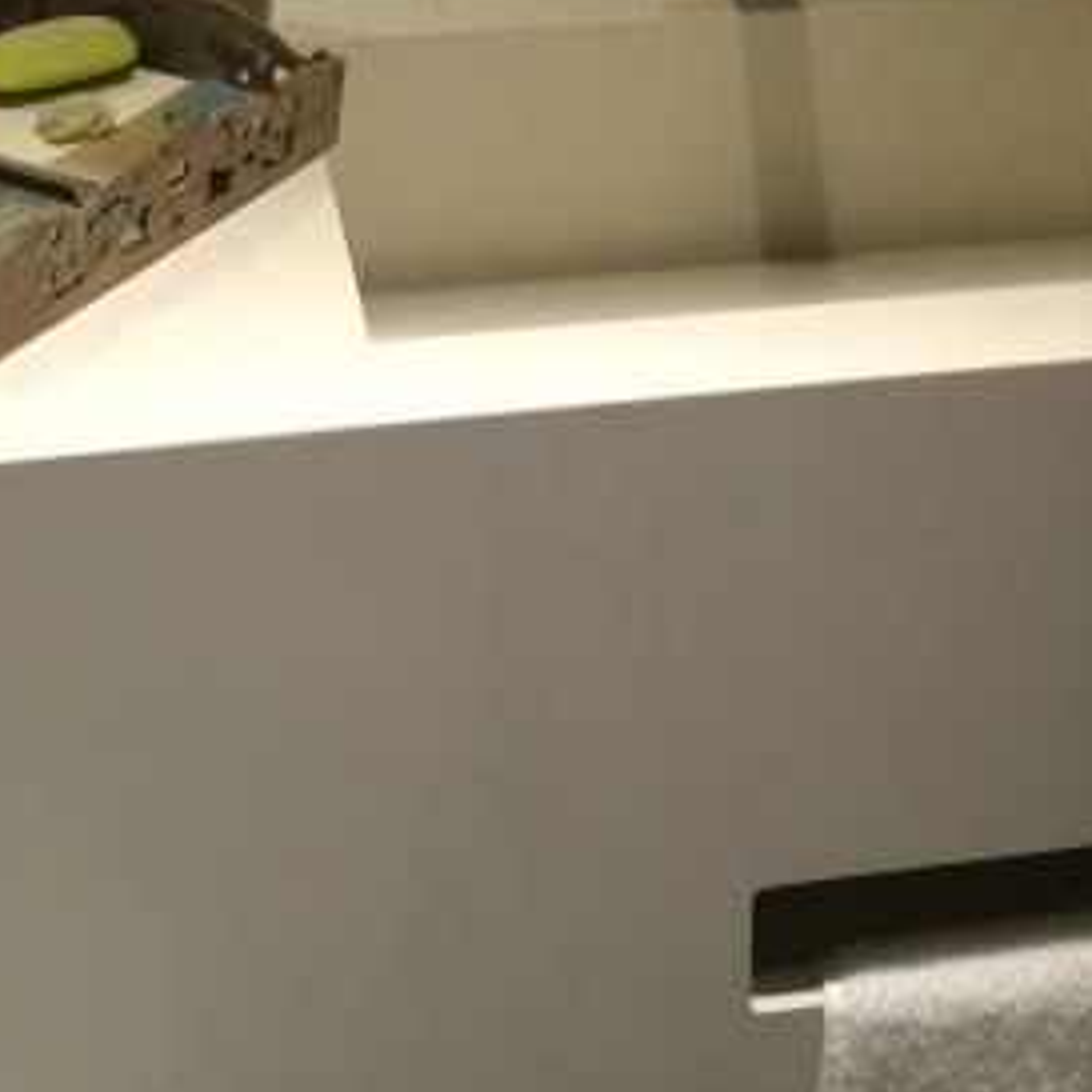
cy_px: -368
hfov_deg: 24.0
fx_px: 2570
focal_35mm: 72
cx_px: 536
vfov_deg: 21.5
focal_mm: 4.15
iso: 250
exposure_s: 1/30
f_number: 2.2
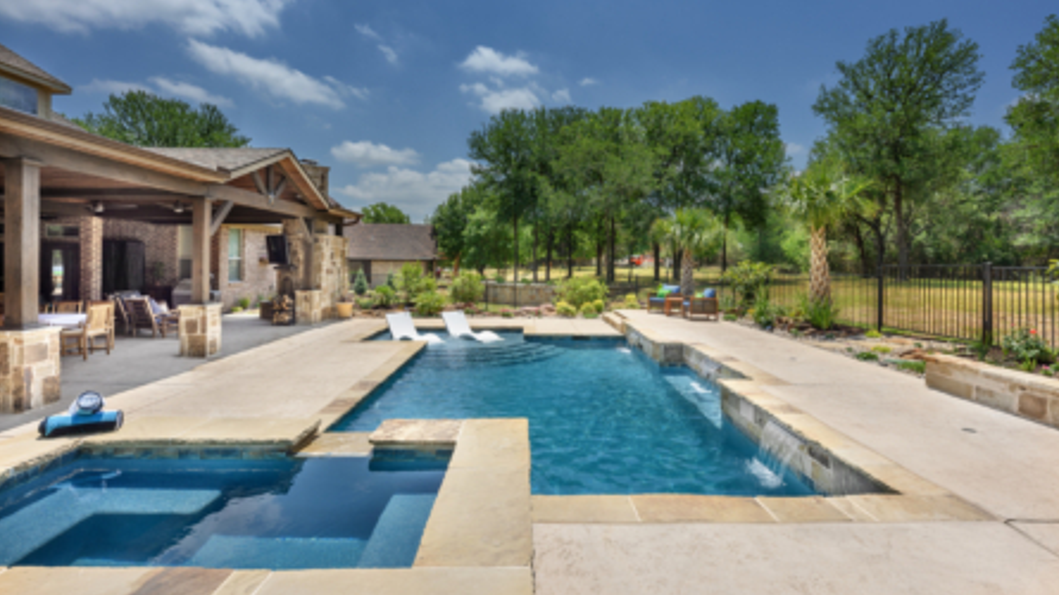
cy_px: 259
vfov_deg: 60.8
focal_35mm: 18
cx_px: 533
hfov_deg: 92.7
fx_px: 505
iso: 64
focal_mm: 17
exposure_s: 1/320
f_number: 8
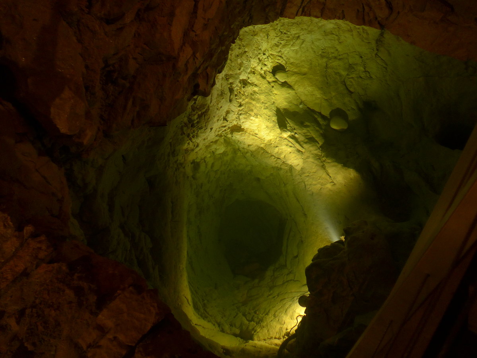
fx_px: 400
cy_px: 179
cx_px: 238
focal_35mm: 29
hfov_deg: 61.7
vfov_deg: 48.2
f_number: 2
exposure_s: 1/8
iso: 400
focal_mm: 6
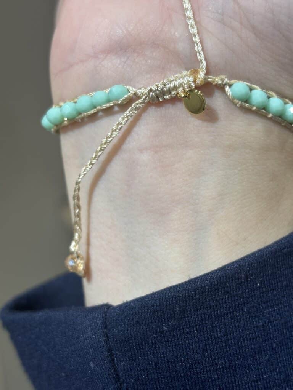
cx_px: 146
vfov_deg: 36.8
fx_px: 587
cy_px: 195
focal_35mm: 52
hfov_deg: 28.0
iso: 25
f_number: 1.6
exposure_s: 1/50
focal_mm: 5.96
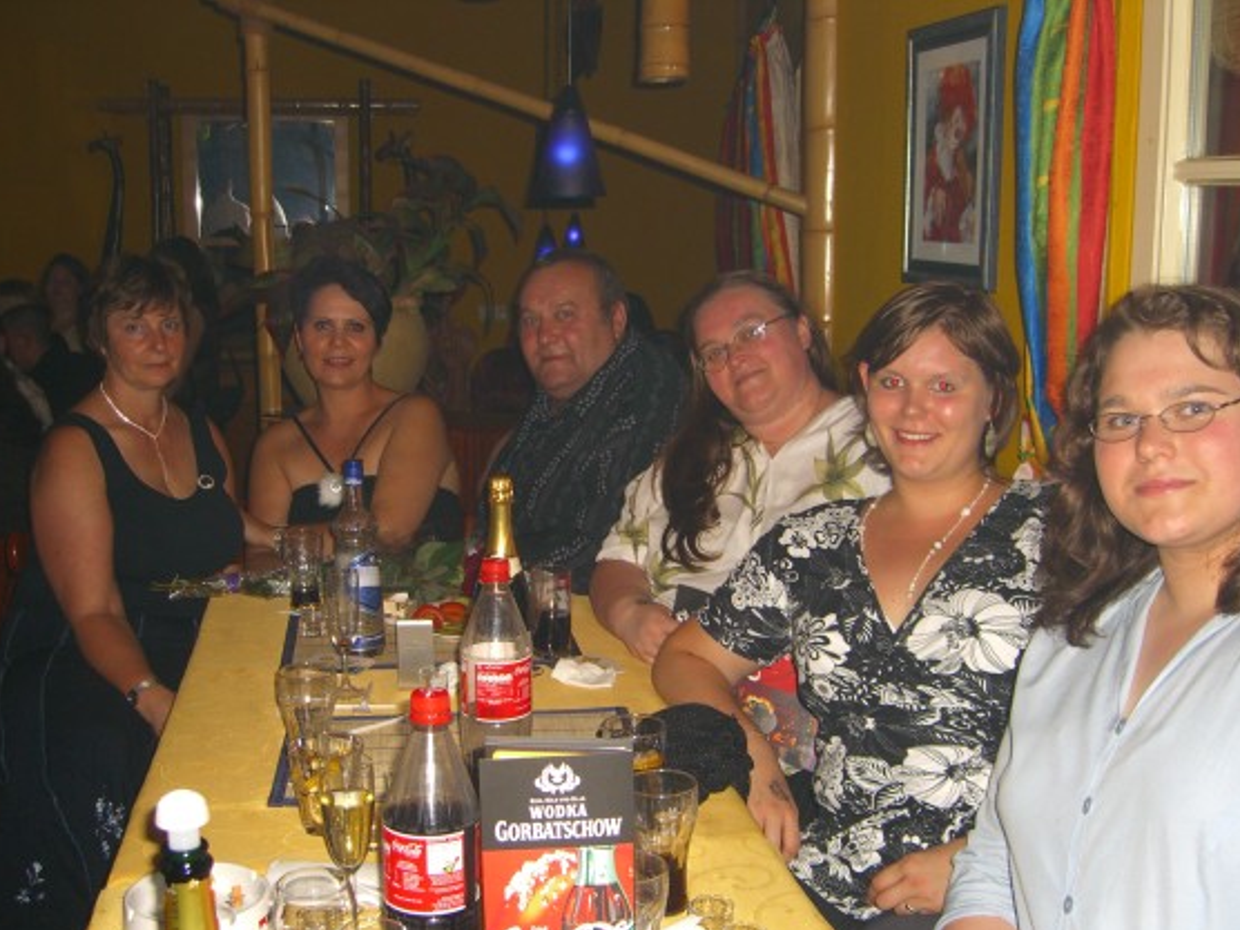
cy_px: 500
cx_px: 598
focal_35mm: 41
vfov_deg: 35.1
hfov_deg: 45.8
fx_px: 1469
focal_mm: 7.9
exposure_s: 1/60
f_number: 2.8
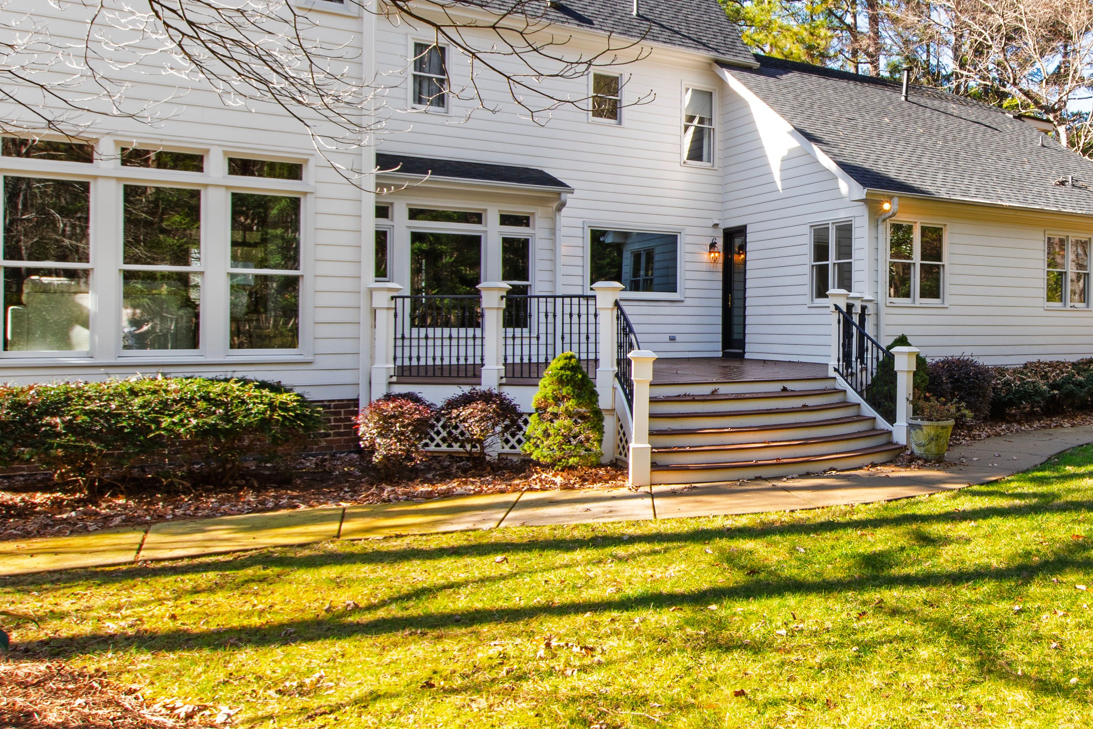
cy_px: 322
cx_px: 871
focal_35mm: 30
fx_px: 911
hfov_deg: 57.4
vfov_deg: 43.5
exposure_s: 1/30
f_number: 8
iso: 100
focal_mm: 10
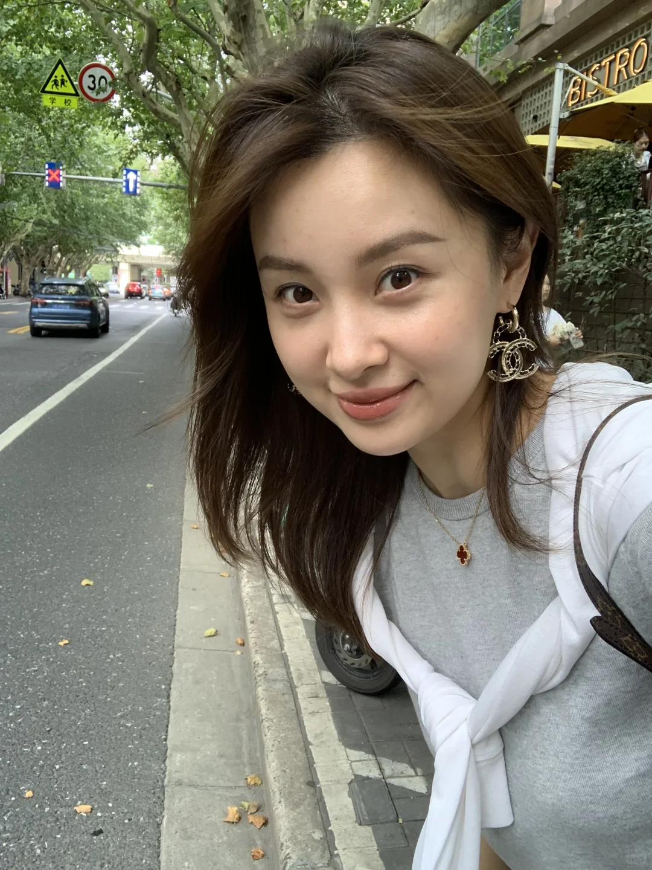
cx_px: 326
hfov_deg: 44.2
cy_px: 435
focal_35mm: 32
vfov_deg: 56.8
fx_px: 804
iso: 50
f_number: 2.2
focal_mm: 2.87
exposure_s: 1/121
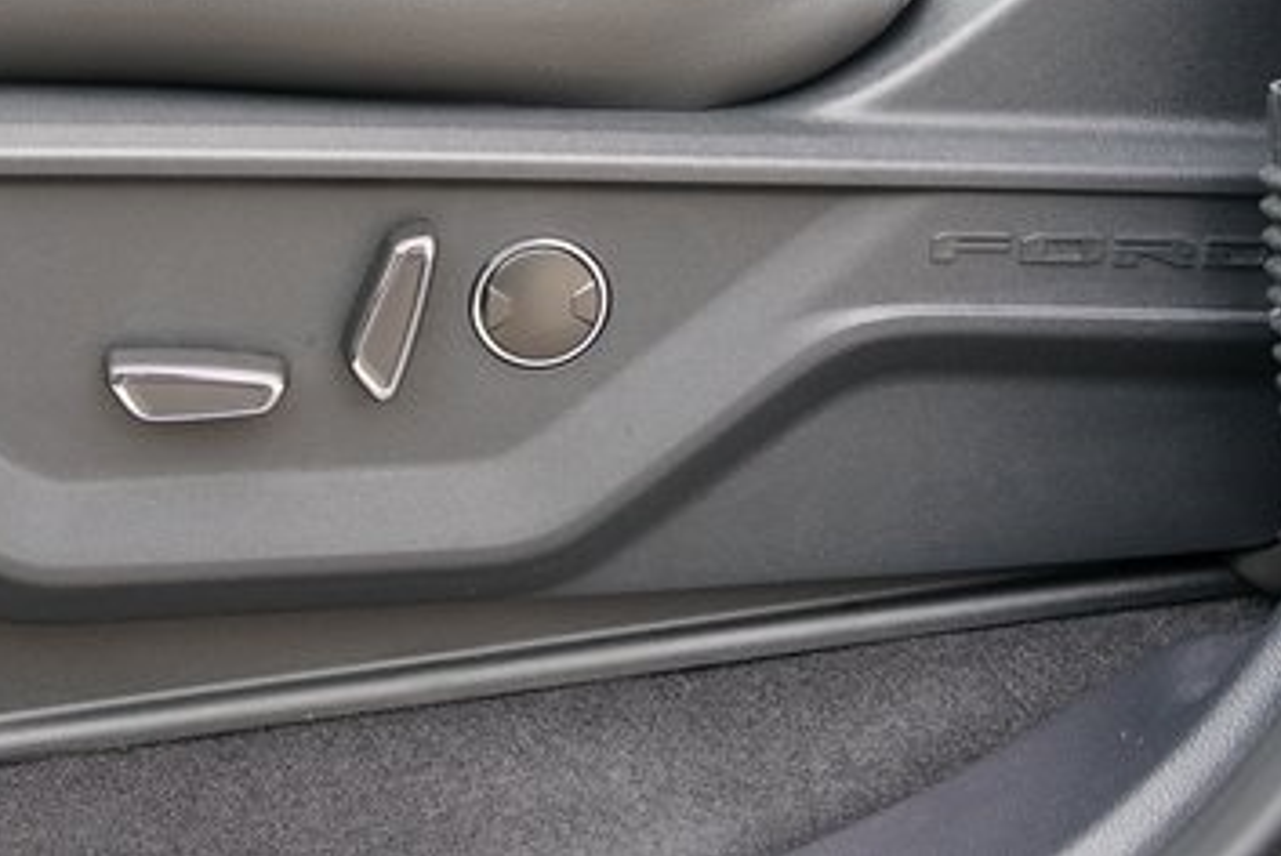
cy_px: 85
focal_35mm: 58
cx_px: 243
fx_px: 2065
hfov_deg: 33.4
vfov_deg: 22.8
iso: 200
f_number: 4
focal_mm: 32
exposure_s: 1/60
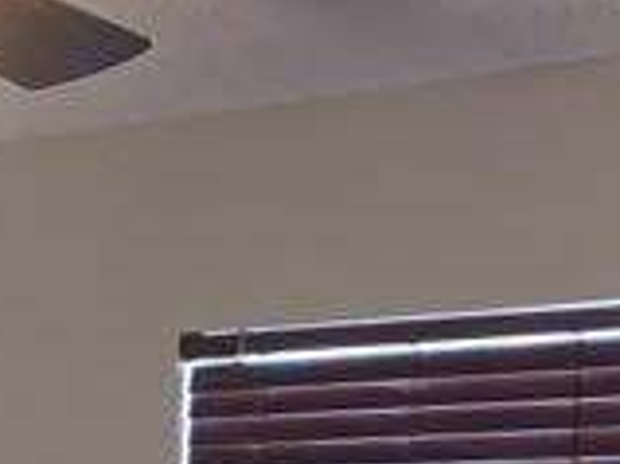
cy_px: 957
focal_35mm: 137
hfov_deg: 13.2
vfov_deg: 10.0
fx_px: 2452
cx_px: -456
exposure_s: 1/60
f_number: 1.8
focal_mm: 4.25
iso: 250
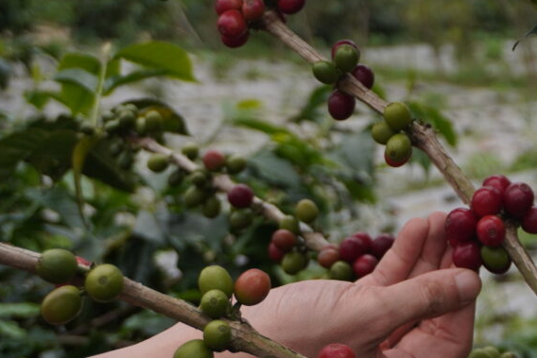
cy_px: 170
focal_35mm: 84
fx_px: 1252
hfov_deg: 23.6
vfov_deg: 16.3
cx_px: 474
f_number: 5
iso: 320
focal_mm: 31
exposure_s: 1/3200
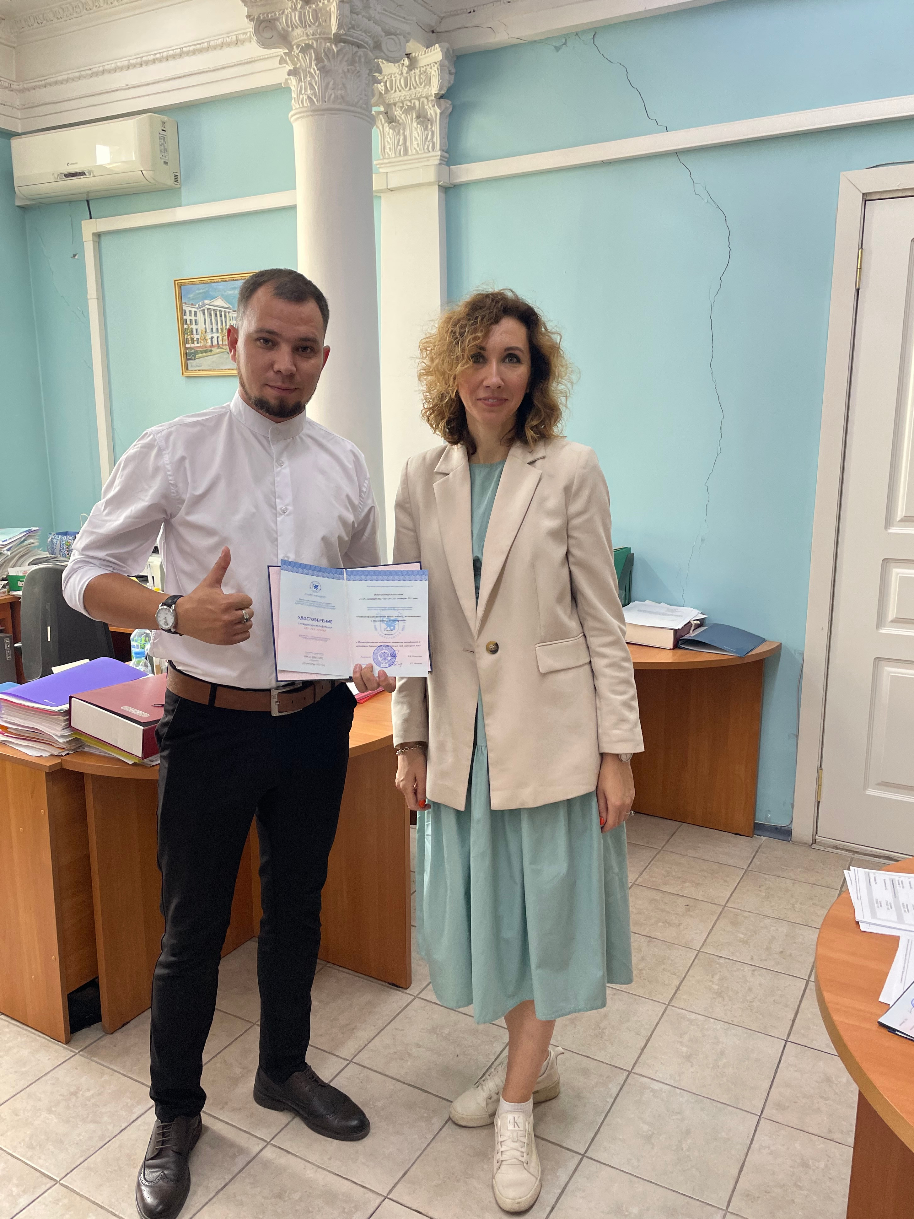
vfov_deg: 65.3
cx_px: 460
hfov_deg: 51.4
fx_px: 951
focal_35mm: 27
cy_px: 608
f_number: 1.6
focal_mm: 4.2
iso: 100
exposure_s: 1/100
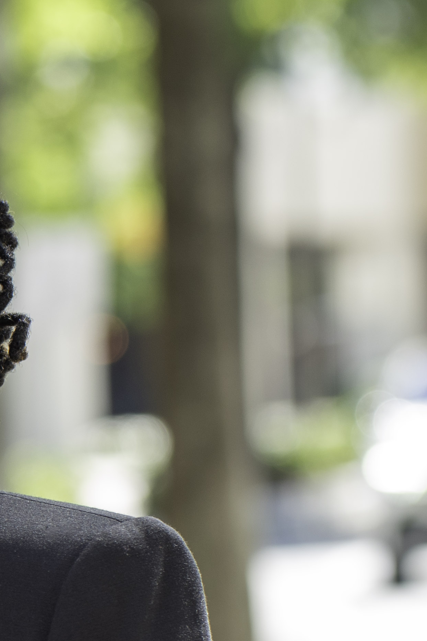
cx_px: -255
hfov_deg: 3.3
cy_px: 902
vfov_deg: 5.0
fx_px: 7288
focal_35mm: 410
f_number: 3.2
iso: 100
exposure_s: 1/200
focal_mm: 85
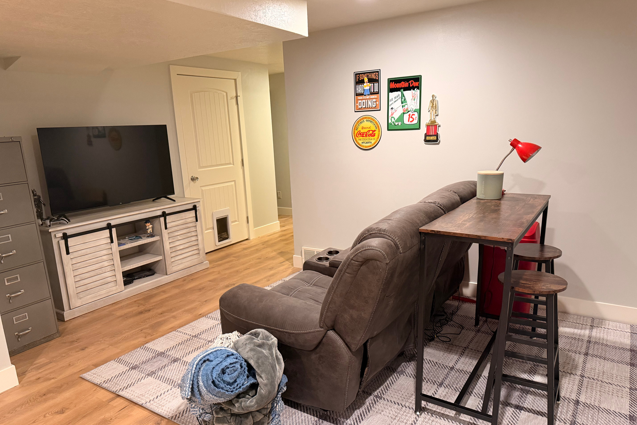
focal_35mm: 25
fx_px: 442
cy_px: 232
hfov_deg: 71.5
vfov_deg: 51.2
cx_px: 319
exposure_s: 1/60
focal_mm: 6.76
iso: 400
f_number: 1.78
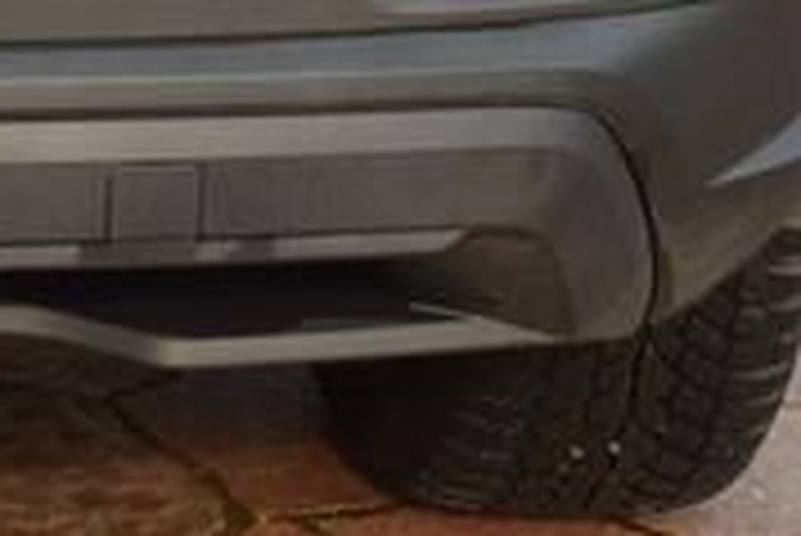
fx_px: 5901
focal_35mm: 265
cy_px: -802
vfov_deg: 5.0
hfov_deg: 7.4
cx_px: -850
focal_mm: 46
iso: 500
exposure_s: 1/200
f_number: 7.1
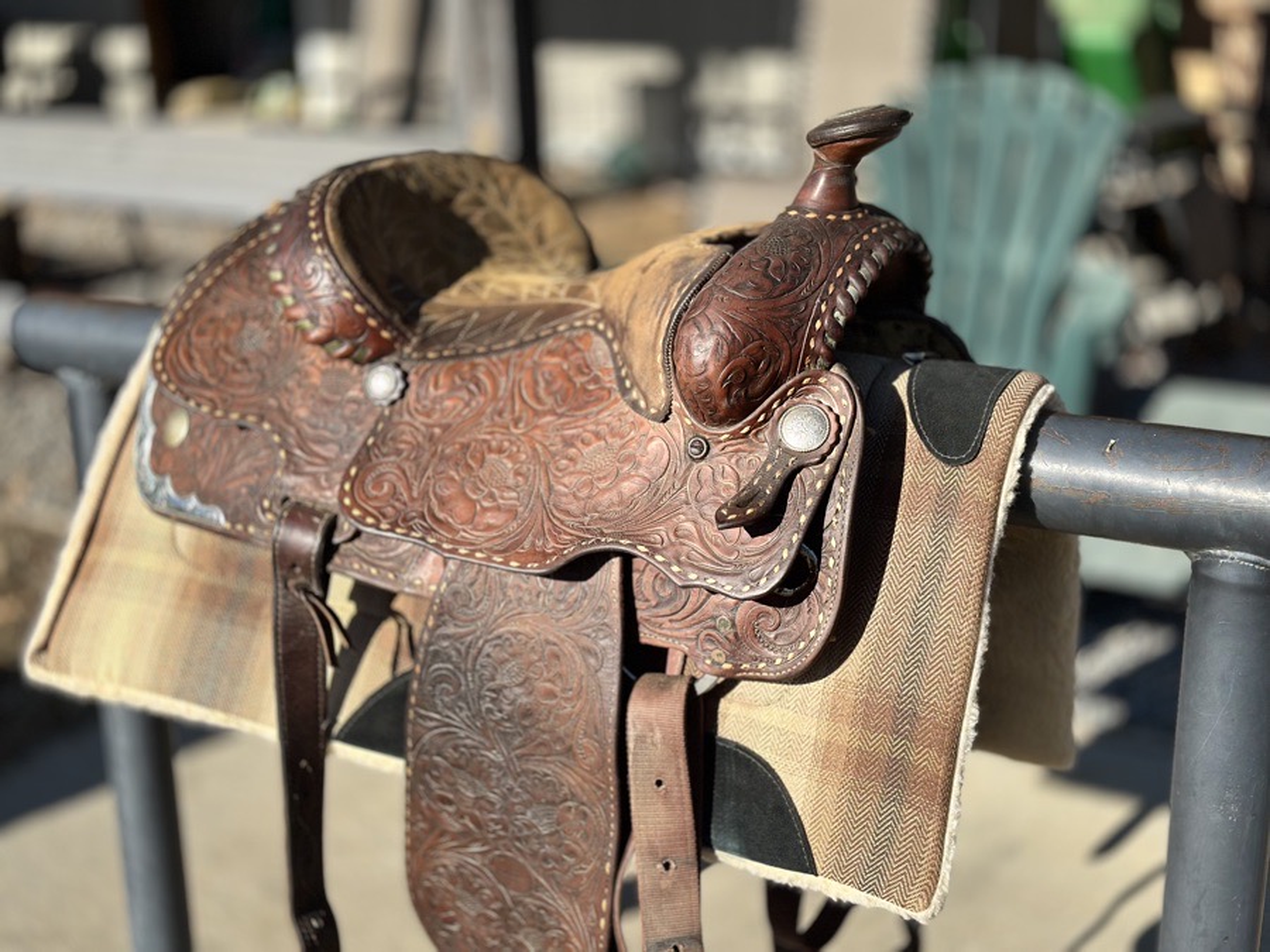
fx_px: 1761
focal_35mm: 48
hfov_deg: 39.7
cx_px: 635
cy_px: 476
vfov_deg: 30.3
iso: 100
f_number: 1.78
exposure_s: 1/4016
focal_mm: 6.86
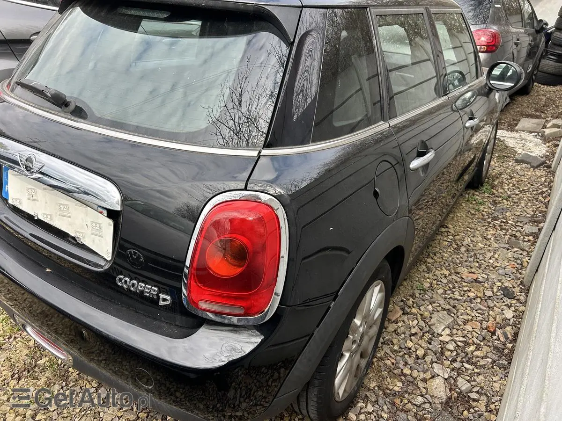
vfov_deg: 53.1
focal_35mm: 26
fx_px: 422
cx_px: 281
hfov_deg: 67.3
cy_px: 210
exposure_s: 1/687
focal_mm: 5.7
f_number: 1.5
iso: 50
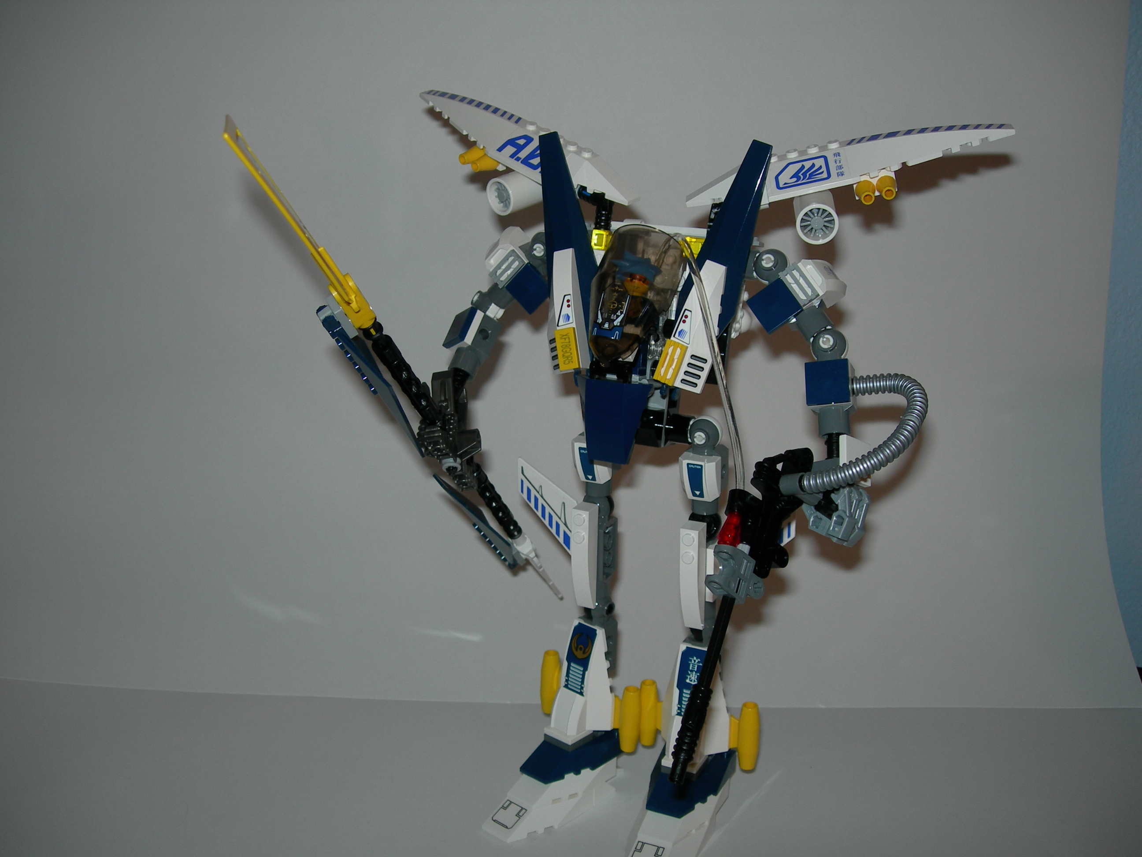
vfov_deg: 37.7
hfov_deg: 49.0
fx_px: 1254
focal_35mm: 38
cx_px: 571
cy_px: 428
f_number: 2.8
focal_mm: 7.8
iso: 50
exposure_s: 1/60.1
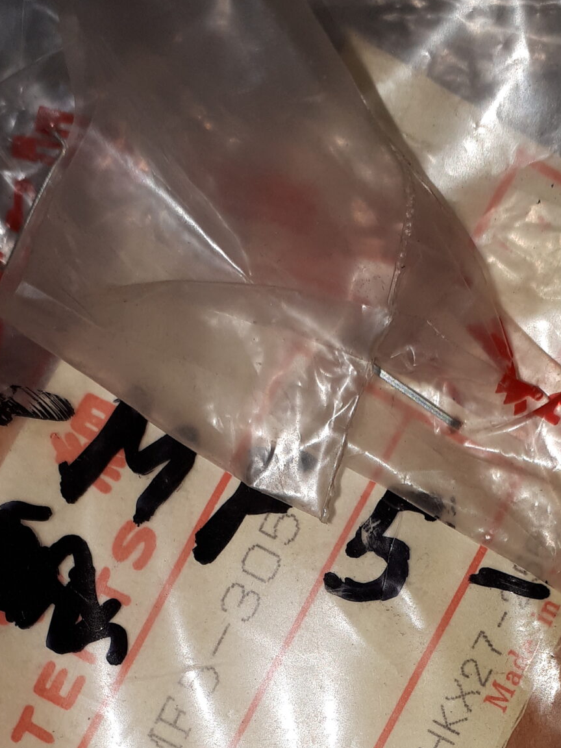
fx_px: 1297
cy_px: 693
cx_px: 297
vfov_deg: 30.5
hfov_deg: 24.4
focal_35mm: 60
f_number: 1.9
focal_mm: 3.6
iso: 40
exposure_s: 1/658
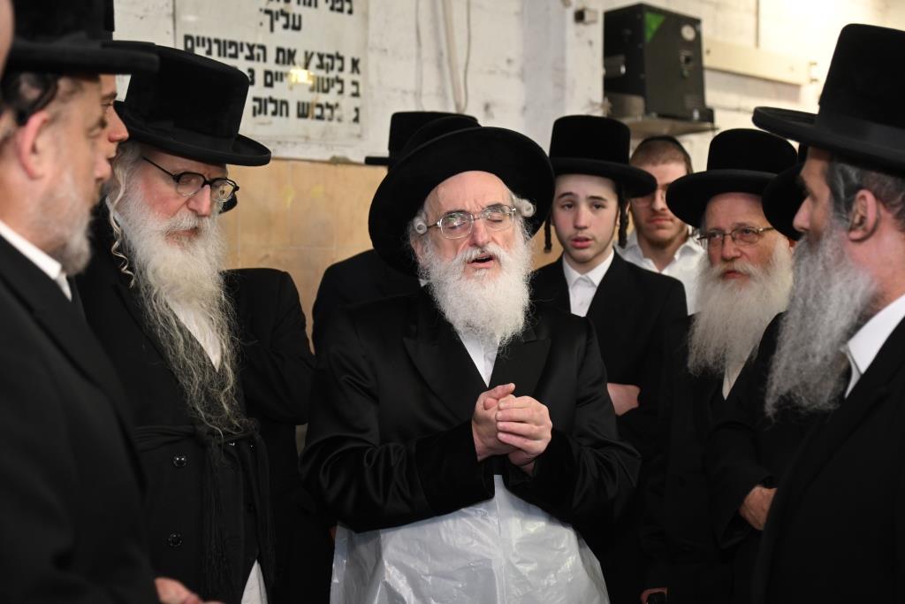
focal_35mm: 62
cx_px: 452
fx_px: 1559
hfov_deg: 32.4
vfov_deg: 21.9
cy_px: 302
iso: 2000
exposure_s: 1/125
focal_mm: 62
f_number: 4
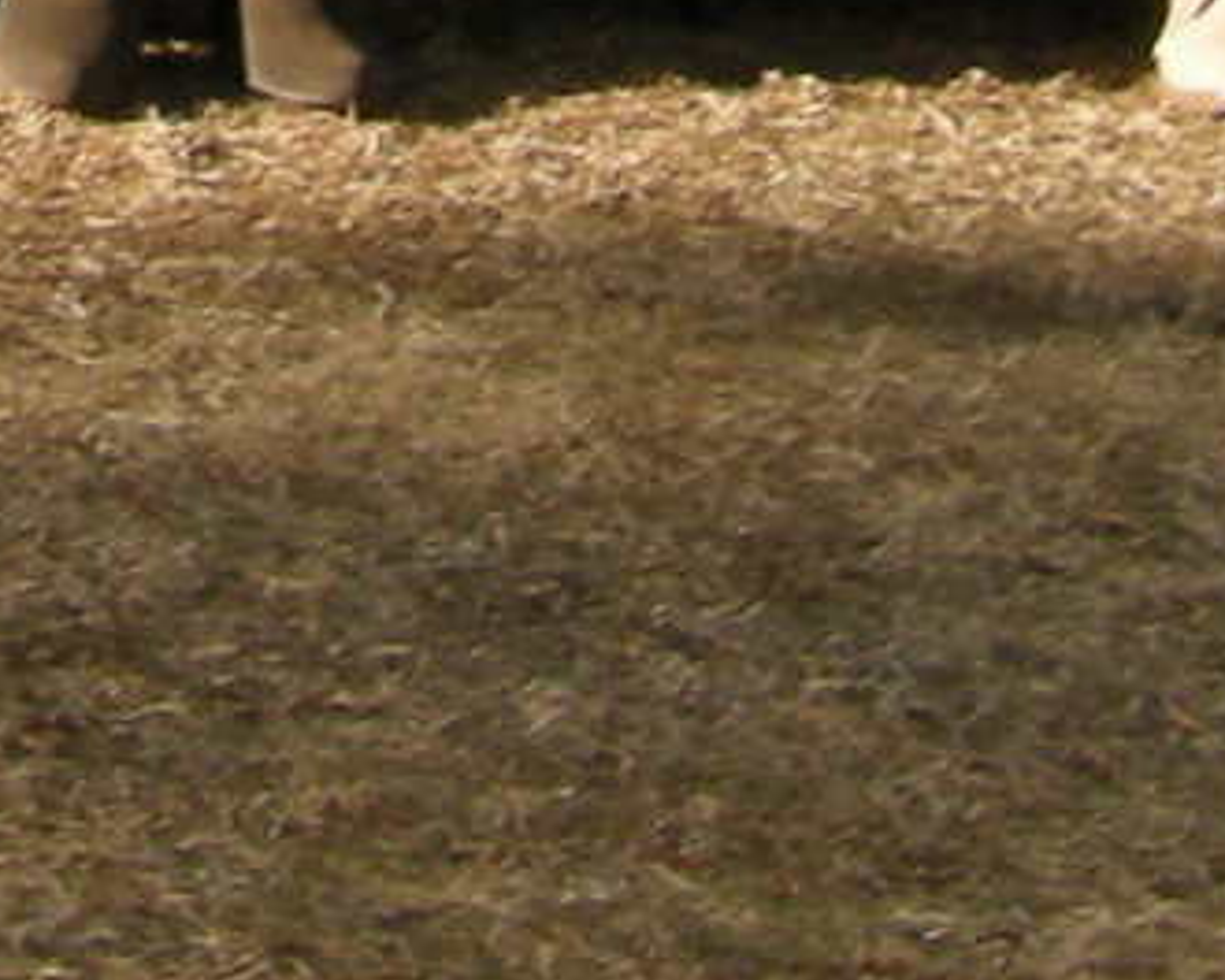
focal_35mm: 284
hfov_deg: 6.5
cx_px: -1459
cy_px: -2413
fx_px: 10296
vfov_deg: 5.0
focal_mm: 7.9
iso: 64
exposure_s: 1/466
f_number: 2.8
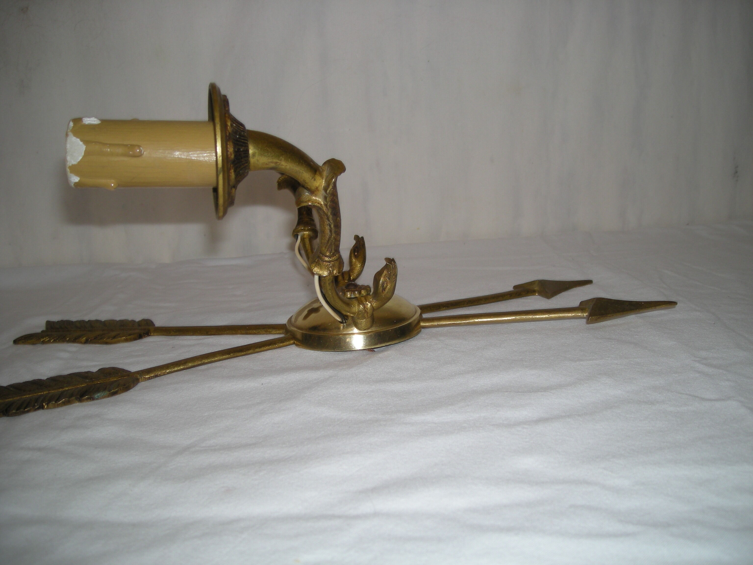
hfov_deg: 52.6
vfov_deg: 40.7
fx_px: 761
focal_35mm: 35
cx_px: 376
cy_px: 282
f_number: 2.8
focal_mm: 5.7
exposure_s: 1/50.5
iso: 50
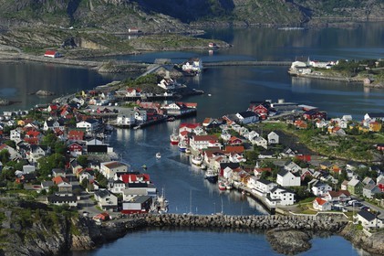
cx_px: 192
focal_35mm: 147
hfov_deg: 14.0
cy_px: 128
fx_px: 1567
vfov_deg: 9.3
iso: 100
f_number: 3.2
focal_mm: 98
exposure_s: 1/1500
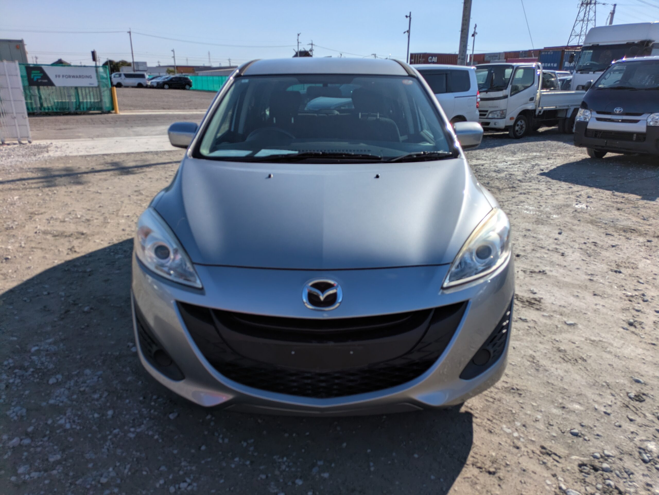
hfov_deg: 69.4
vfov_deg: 54.9
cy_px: 248
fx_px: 476
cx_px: 330
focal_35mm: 25
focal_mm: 5.43
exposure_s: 1/4444
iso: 47
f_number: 1.89
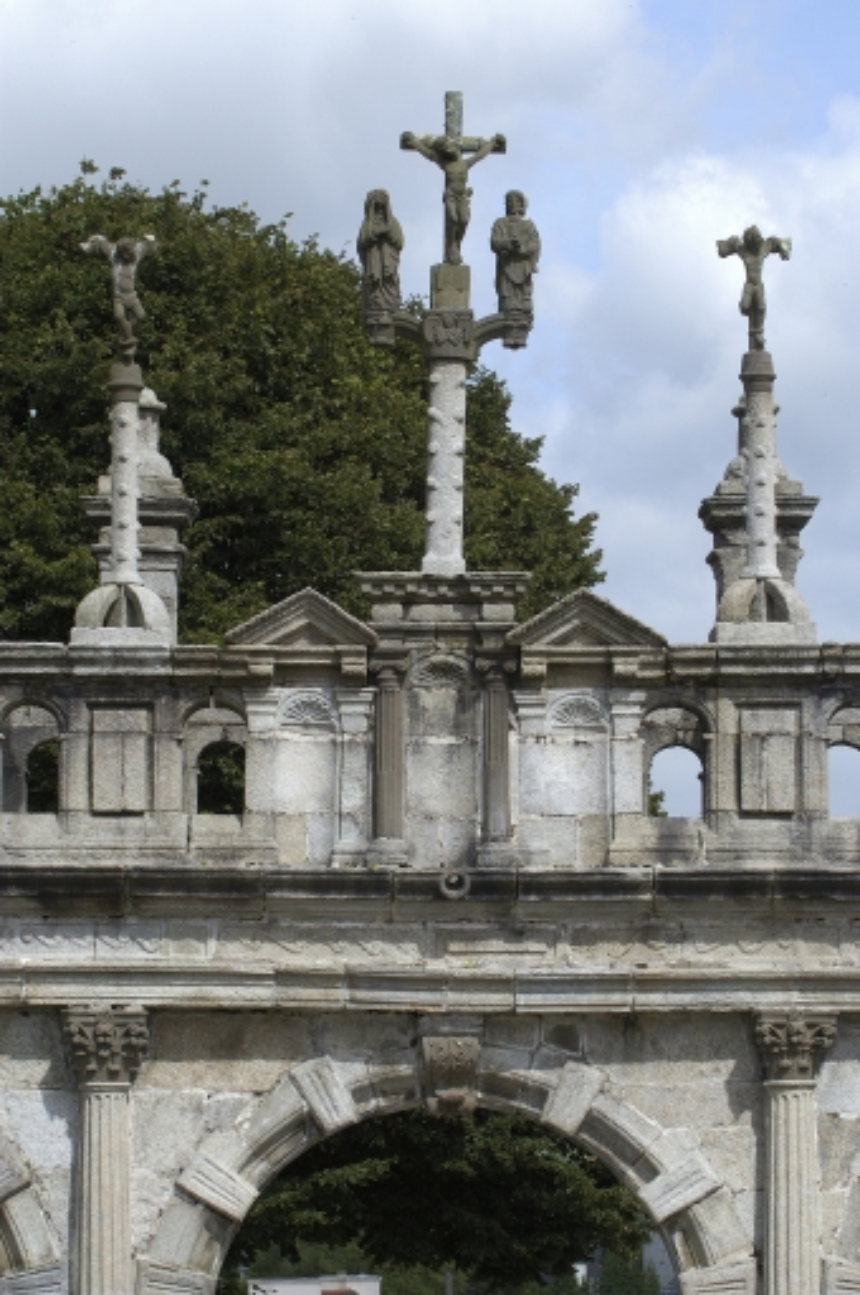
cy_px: 648
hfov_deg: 9.6
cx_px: 430
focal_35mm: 142
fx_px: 5120
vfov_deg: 14.4
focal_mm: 95
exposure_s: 1/125
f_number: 14
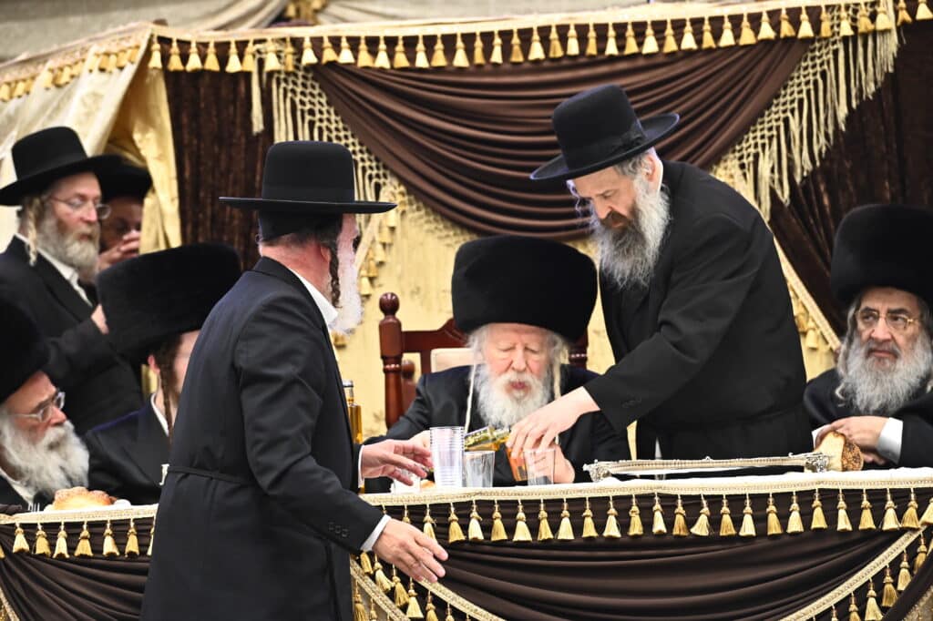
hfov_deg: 10.3
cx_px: 466
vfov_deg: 6.9
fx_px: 5181
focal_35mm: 200
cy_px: 310
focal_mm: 200
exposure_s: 1/200
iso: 2000
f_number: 5.6
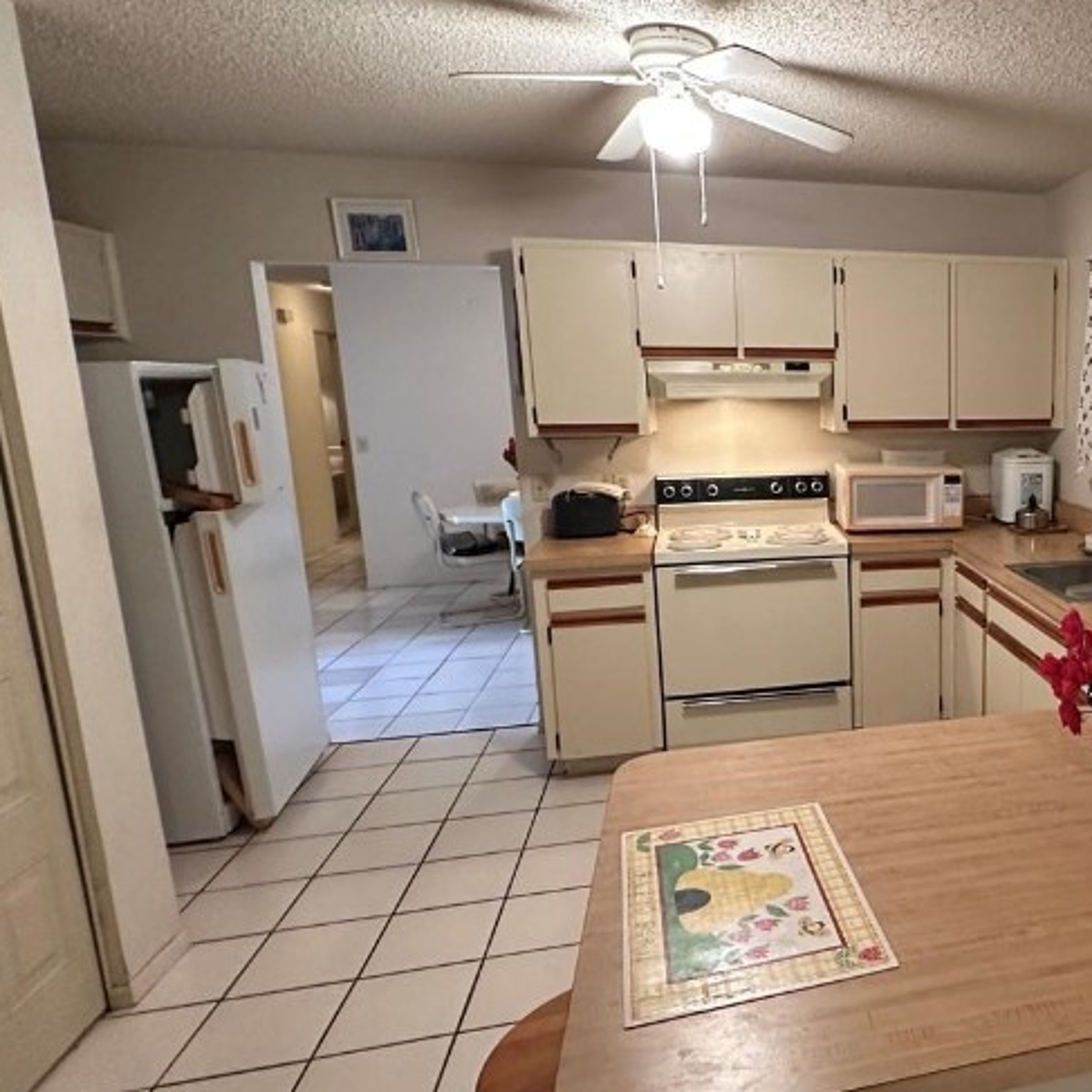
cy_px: 558
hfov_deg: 54.1
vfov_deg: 60.9
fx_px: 928
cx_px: 960
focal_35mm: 26
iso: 400
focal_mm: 2.22
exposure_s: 1/60
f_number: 2.2
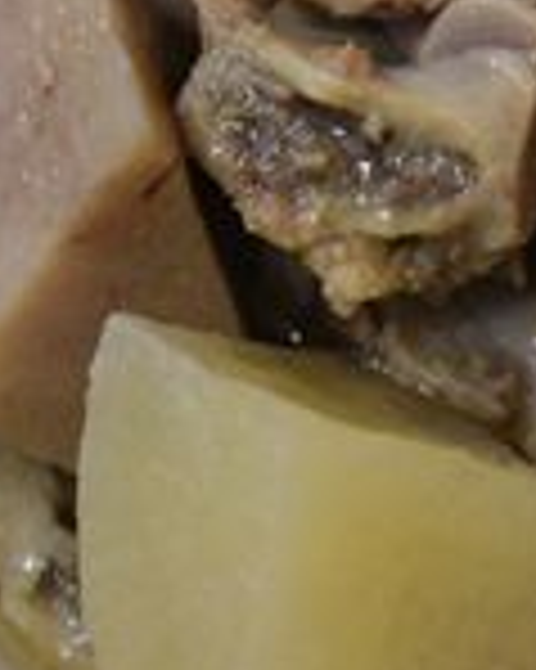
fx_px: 8456
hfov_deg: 3.6
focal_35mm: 426
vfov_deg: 4.5
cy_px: 153
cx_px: 464
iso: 5600
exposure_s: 1/160
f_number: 5.6
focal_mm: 90
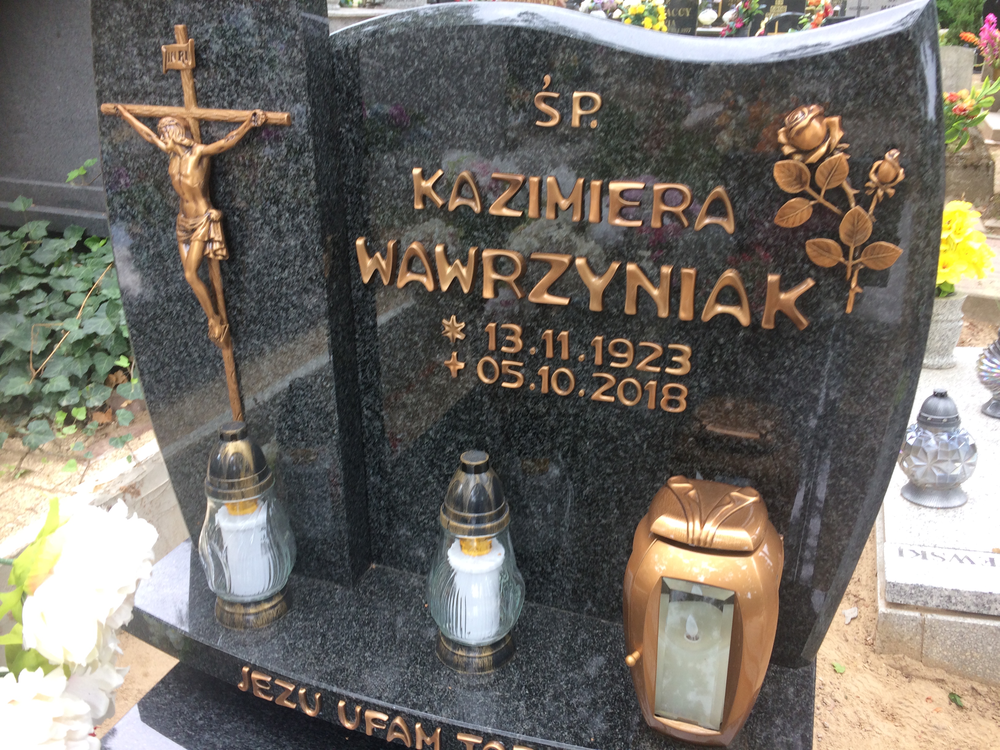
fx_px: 838
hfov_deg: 61.7
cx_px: 500
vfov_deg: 48.2
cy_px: 375
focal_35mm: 29
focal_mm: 4.15
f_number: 2.2
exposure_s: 1/100
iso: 40
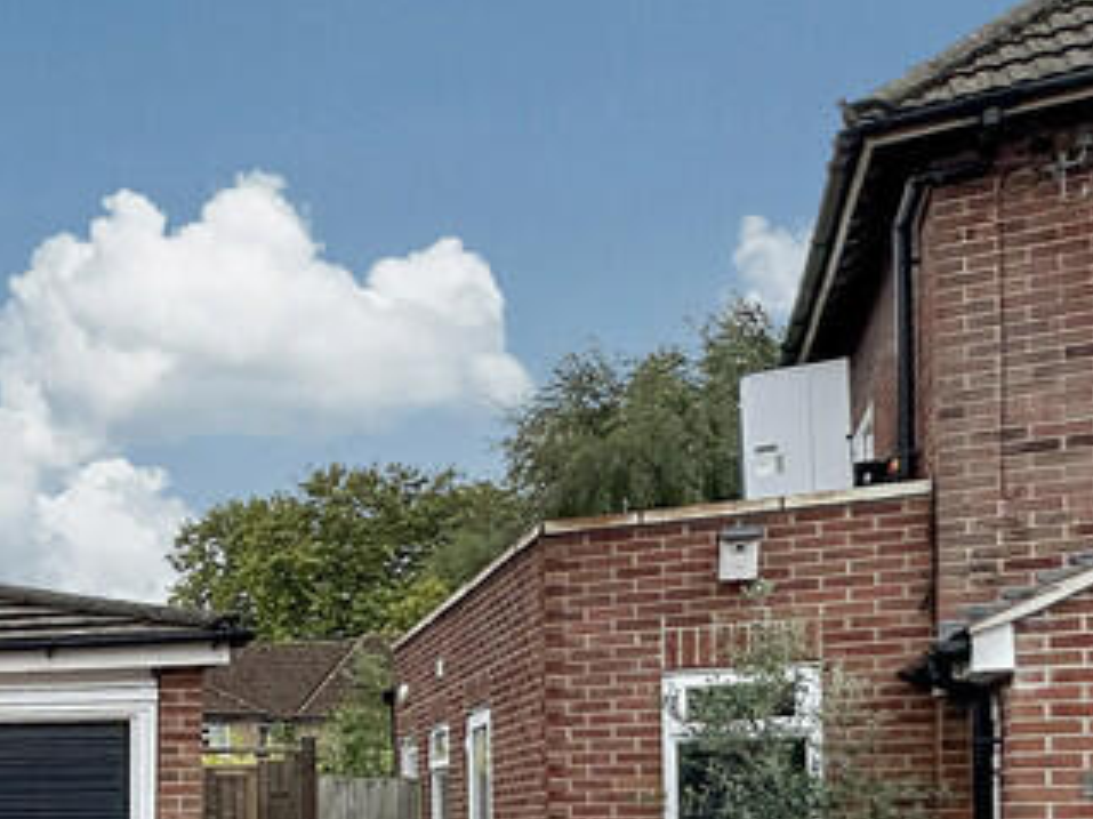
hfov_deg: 26.5
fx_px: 1420
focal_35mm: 45
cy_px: 353
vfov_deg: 32.1
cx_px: -634
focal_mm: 2.22
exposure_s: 1/769
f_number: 2.2
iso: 50
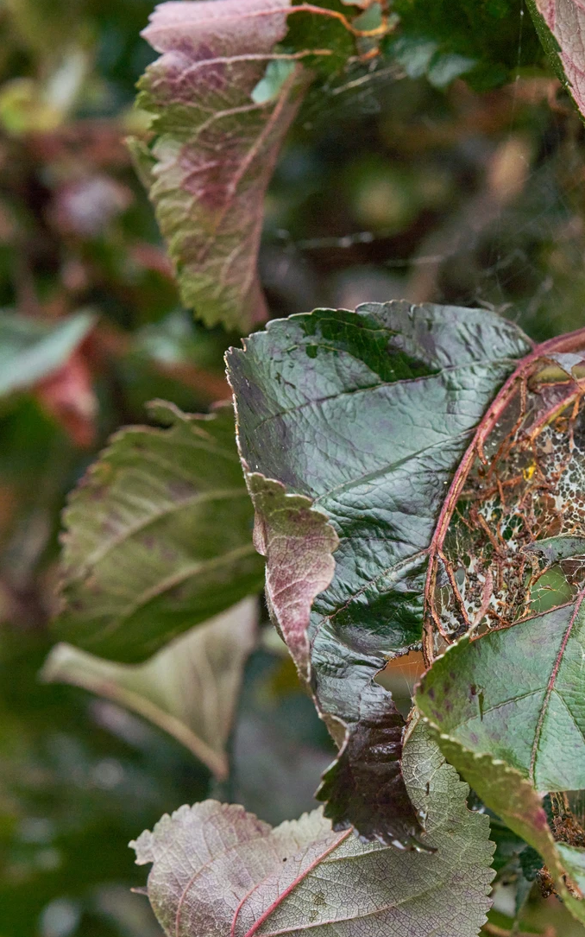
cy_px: 509
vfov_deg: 8.7
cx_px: 570
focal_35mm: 241
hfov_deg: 5.4
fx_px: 6148
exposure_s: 1/1000
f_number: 6.3
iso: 200
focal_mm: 135
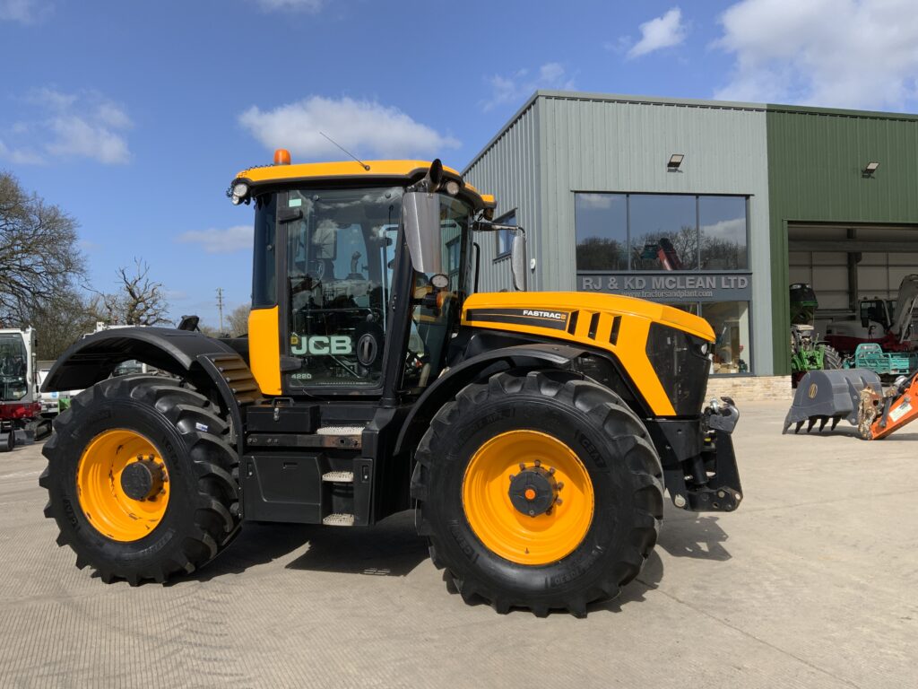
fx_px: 769
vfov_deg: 48.2
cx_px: 459
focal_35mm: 29
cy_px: 344
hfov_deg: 61.7
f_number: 1.8
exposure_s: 1/2058
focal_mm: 3
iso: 16
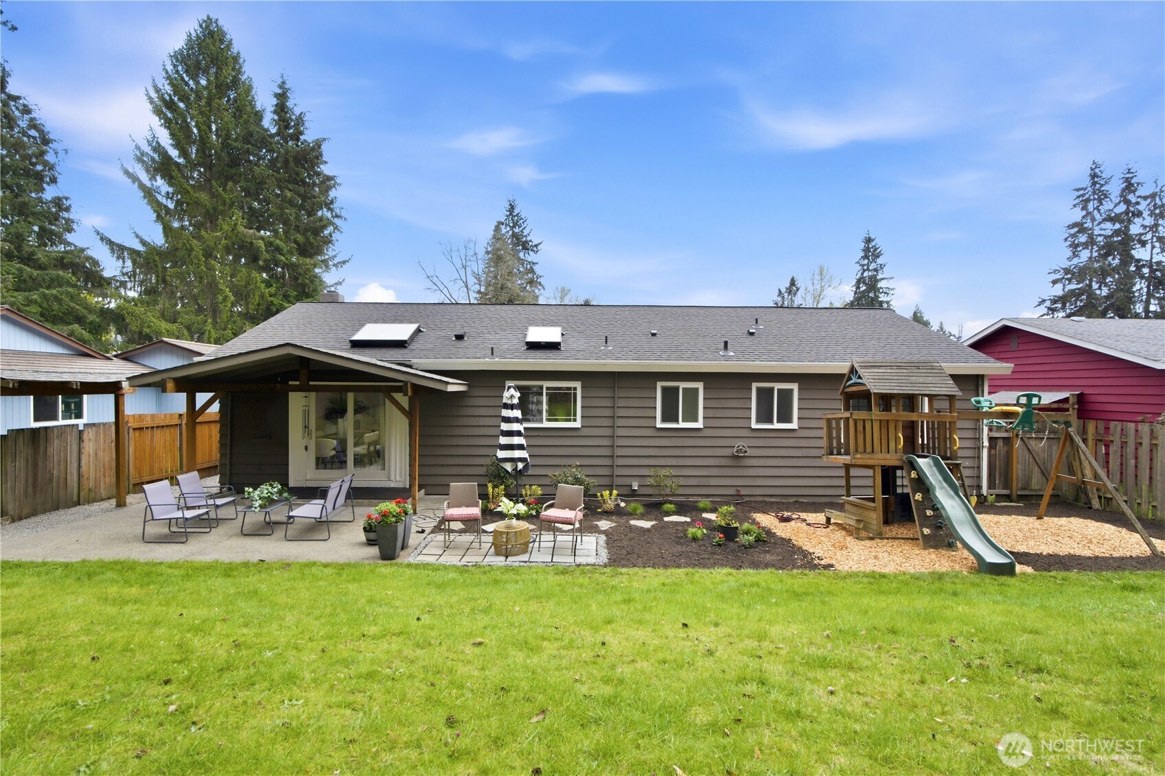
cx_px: 582
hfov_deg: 93.3
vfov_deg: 70.4
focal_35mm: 17
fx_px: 550
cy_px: 388
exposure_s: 1/40
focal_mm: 17
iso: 400
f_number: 9
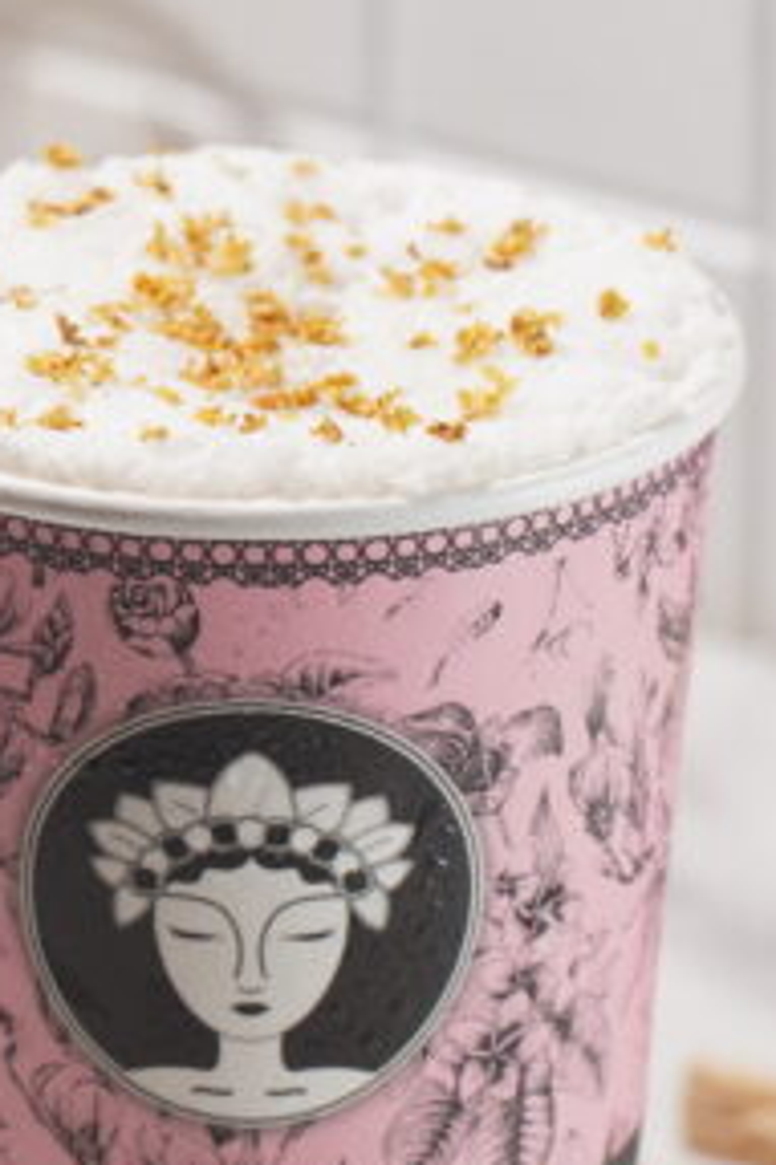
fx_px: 10164
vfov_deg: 6.6
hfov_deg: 4.4
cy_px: 747
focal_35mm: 314
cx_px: 260
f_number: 8
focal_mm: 100
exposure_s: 1/125
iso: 400
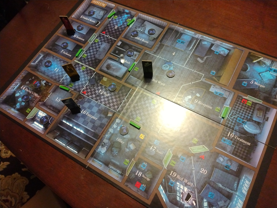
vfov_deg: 66.0
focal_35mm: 20
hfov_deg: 81.7
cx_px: 138
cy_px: 104
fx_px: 160
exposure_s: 1/30
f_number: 2
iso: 897
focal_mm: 3.54
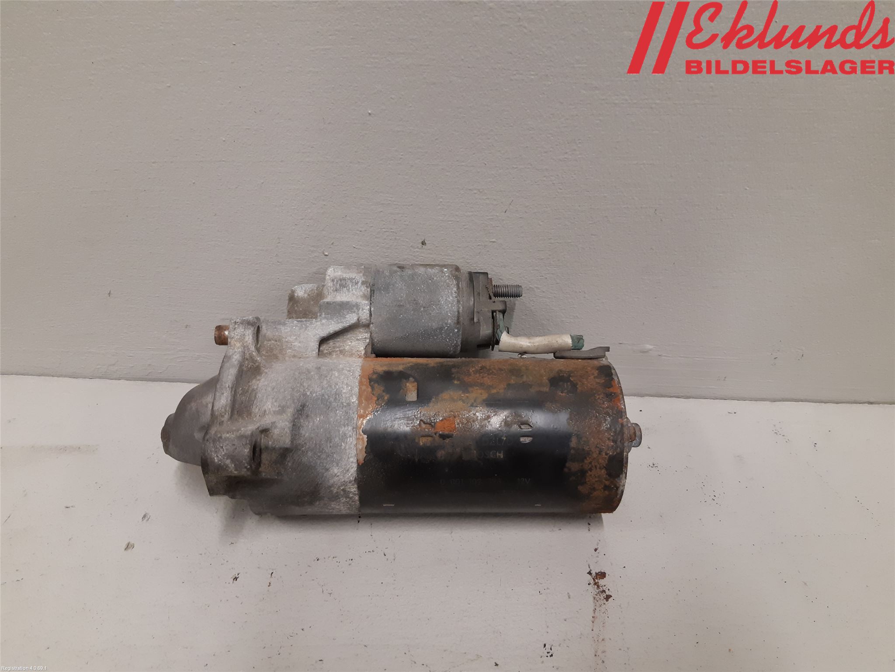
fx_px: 672
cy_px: 336
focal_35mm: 26
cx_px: 448
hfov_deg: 67.3
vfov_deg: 53.1
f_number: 1.7
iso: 160
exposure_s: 1/50
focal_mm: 3.93
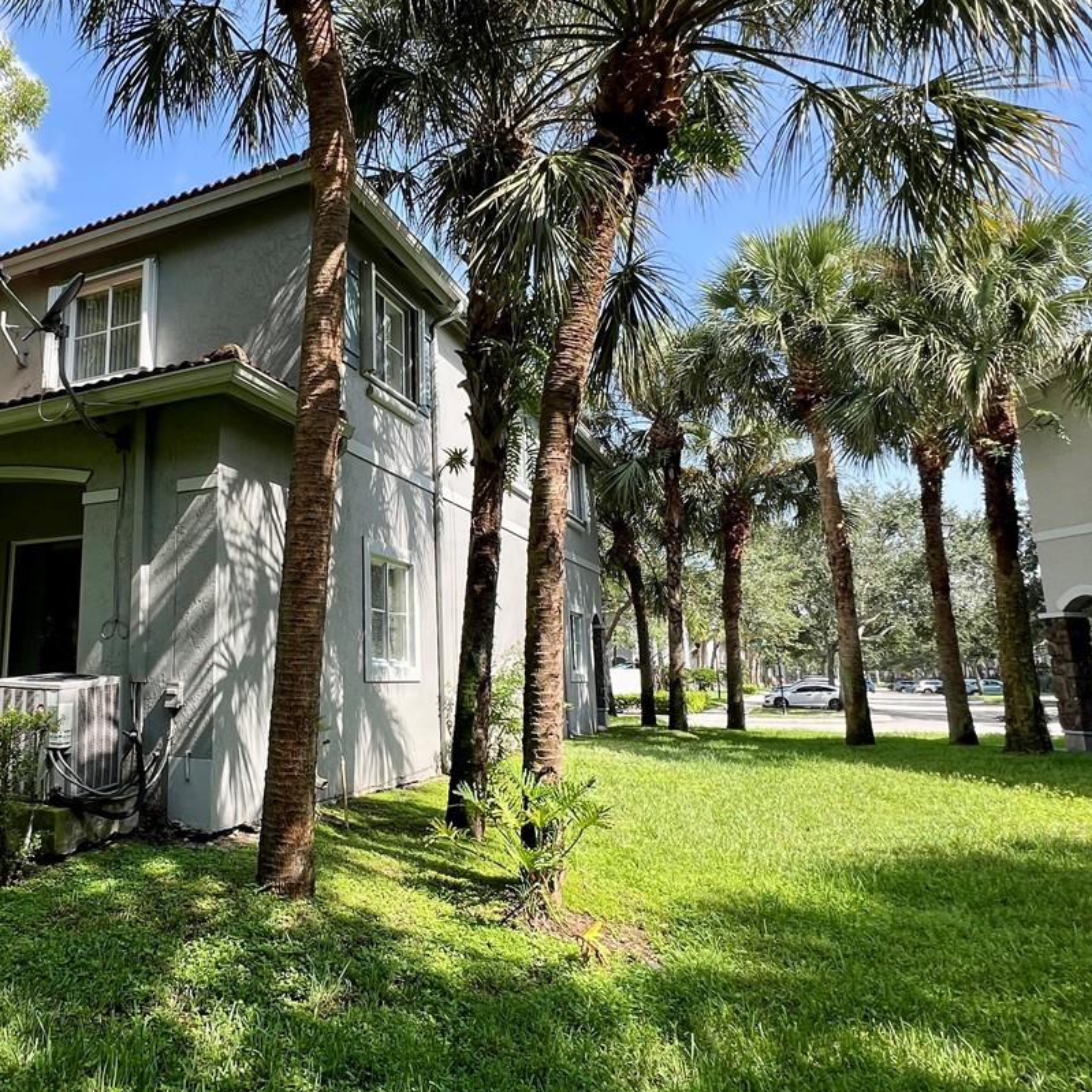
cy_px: 510
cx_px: 284
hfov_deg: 63.6
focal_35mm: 23
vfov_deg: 67.2
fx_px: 821
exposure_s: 1/410
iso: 32
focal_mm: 1.57
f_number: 1.8
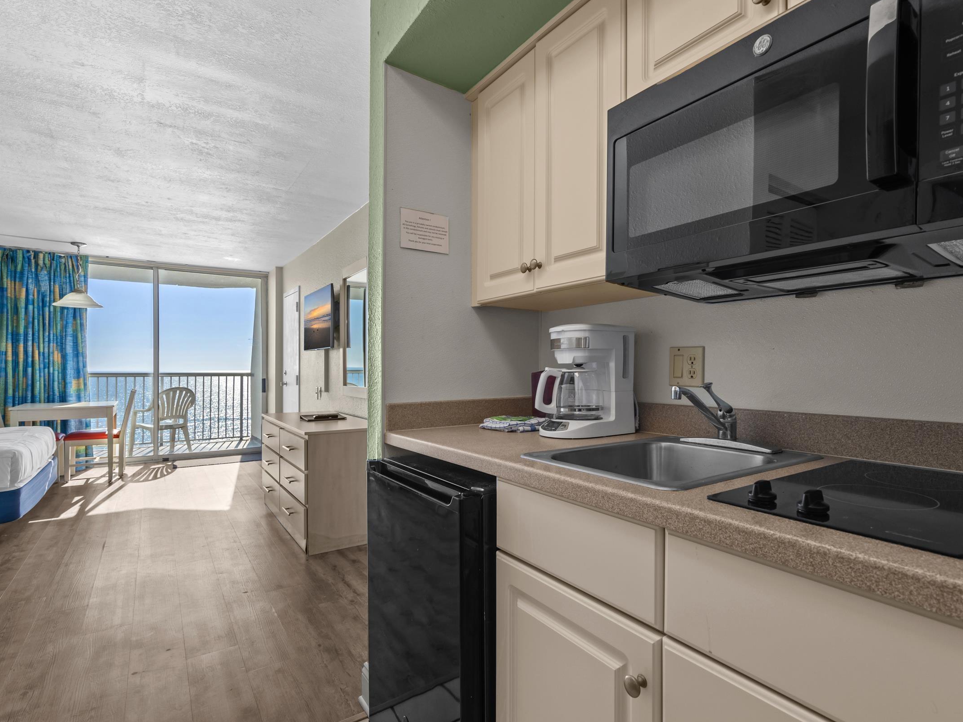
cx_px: 526
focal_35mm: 18
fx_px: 501
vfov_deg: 71.6
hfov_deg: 87.5
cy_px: 365
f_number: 8
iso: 640
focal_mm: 16
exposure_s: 1/15
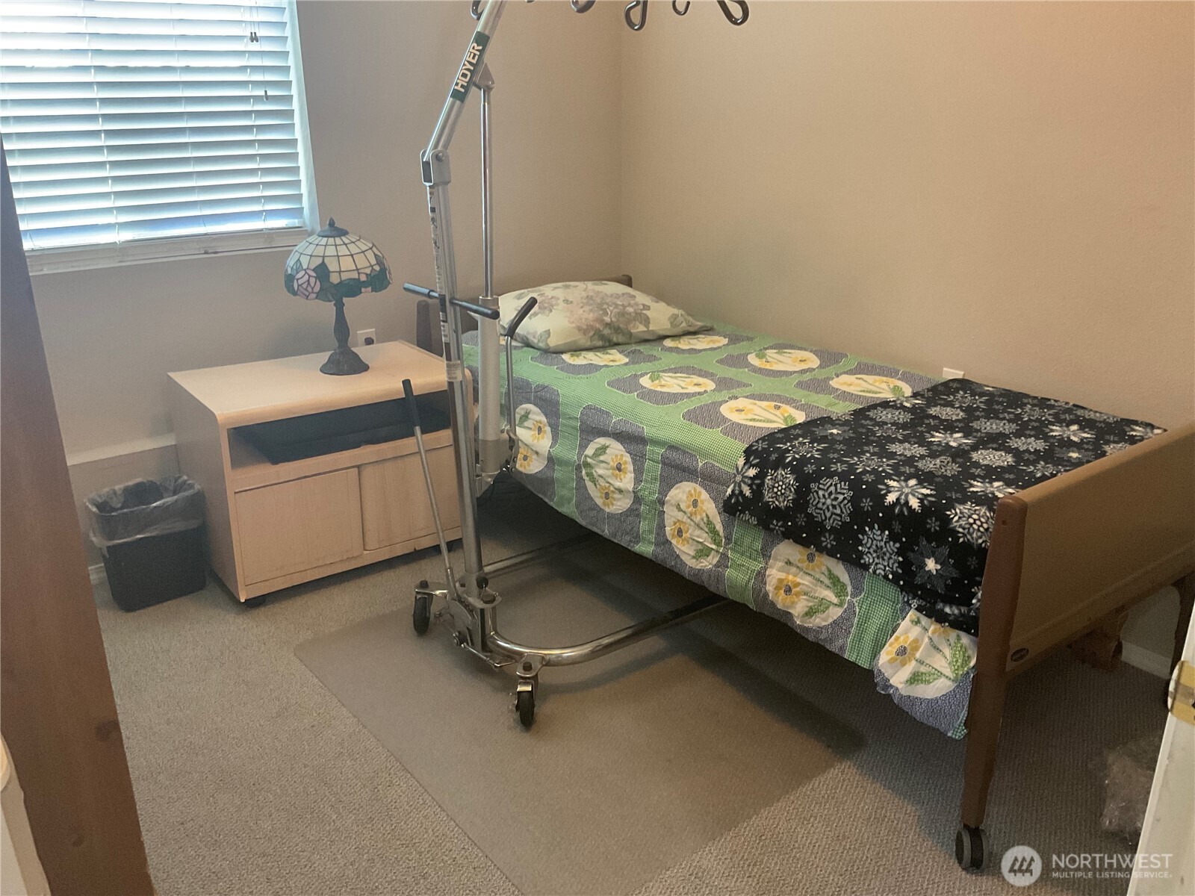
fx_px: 1001
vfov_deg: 48.2
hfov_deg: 61.7
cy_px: 448
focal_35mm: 29
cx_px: 598
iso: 320
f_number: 1.8
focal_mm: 3
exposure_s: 1/40
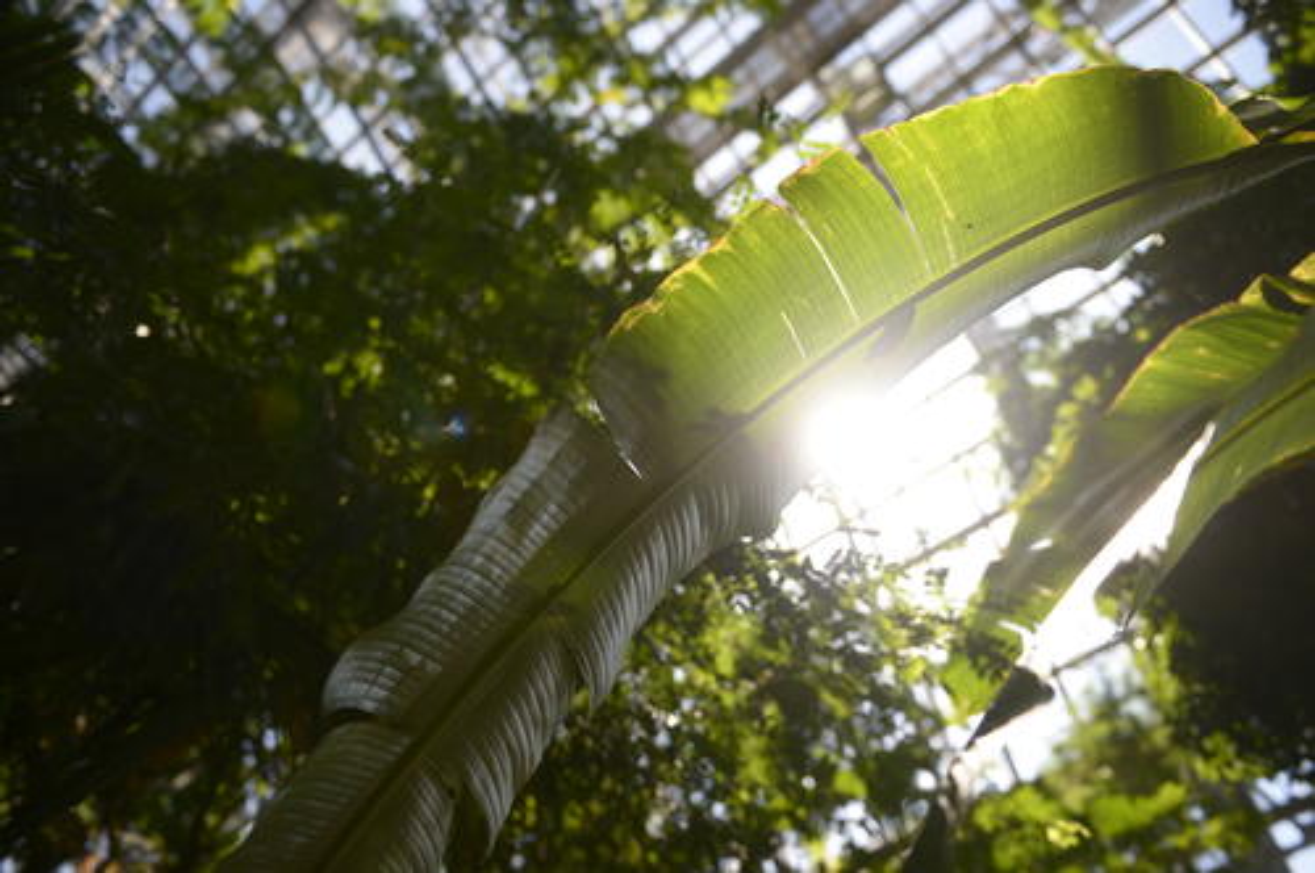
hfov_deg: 60.3
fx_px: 1131
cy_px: 436
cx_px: 658
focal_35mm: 31
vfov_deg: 42.2
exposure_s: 1/125
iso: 100
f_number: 3.5
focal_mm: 31
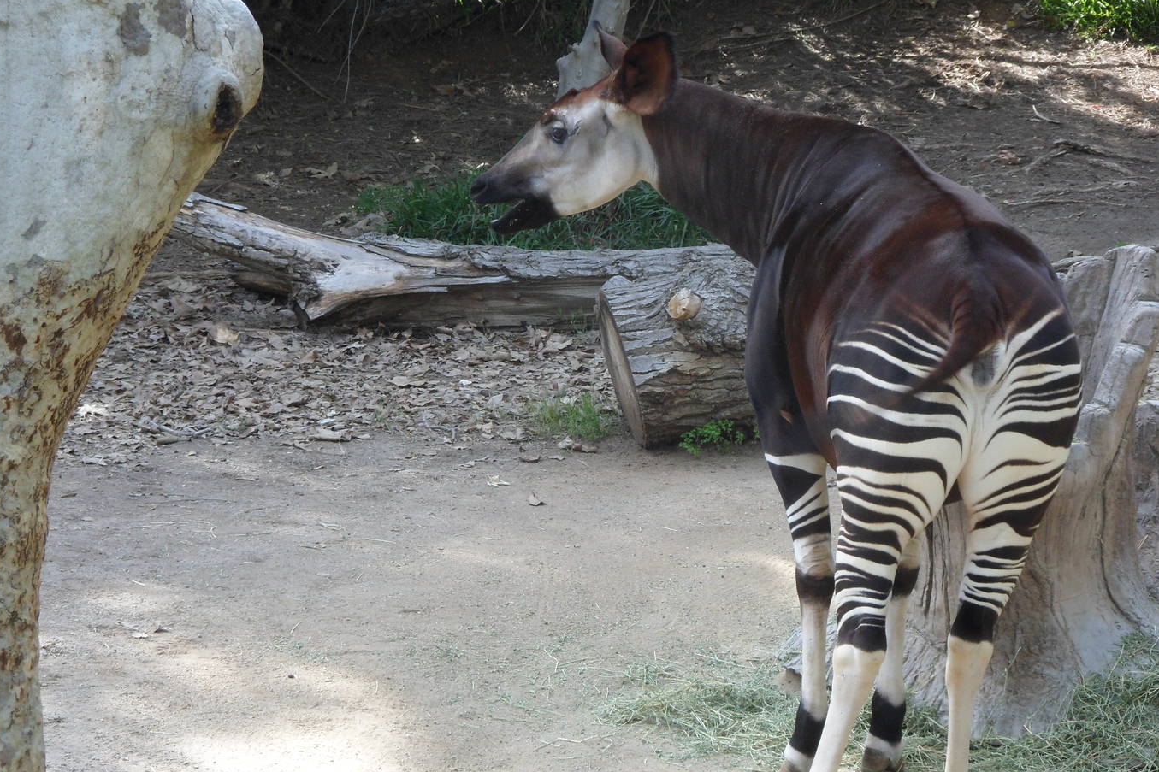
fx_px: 4152
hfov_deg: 15.9
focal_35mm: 129
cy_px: 397
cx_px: 636
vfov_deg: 10.6
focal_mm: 17.7
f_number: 5.3
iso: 80
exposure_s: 1/60
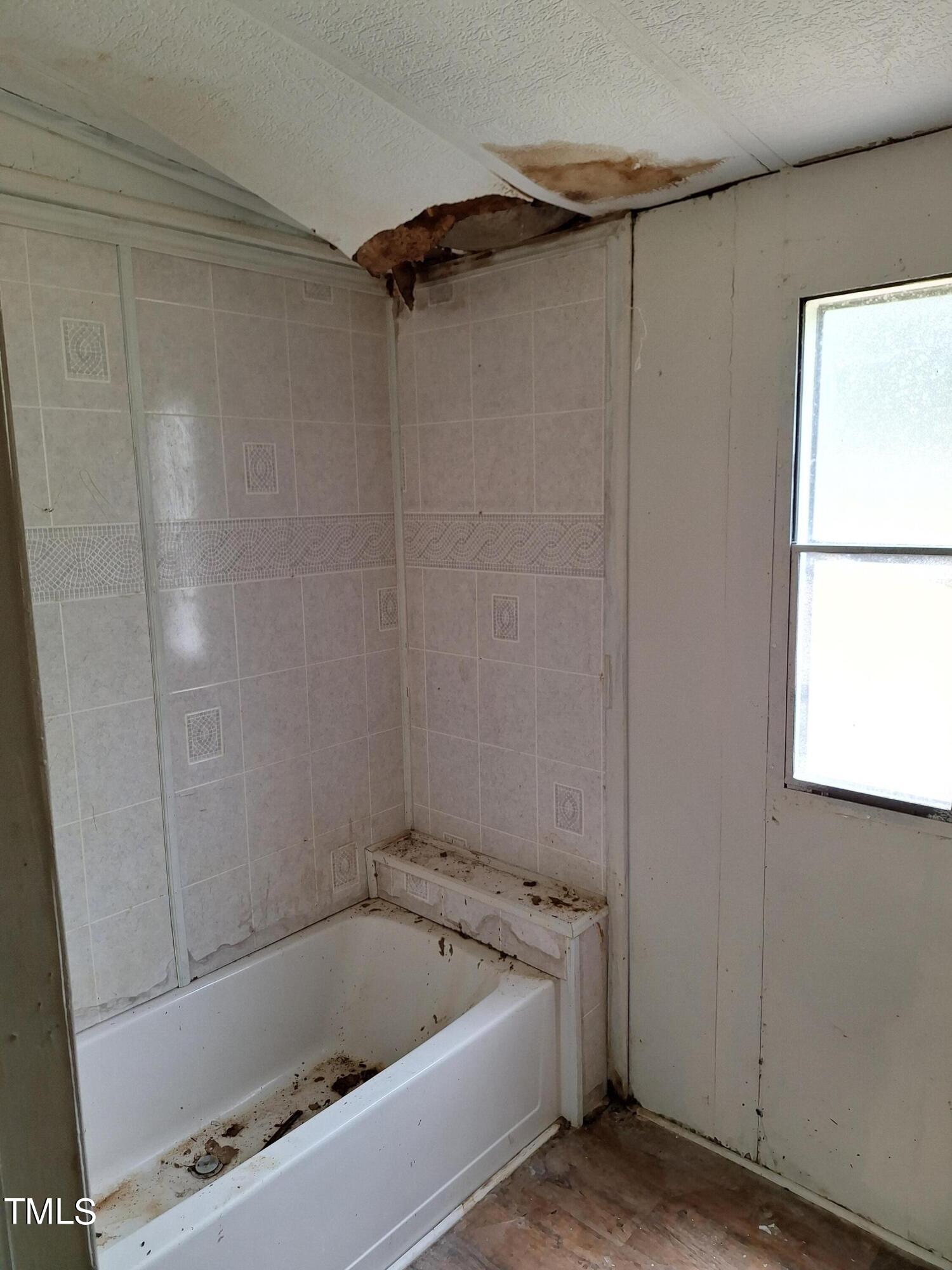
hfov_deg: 58.9
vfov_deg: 73.9
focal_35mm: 23
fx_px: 843
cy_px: 635
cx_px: 476
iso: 40
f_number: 1.8
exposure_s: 1/60
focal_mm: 5.54
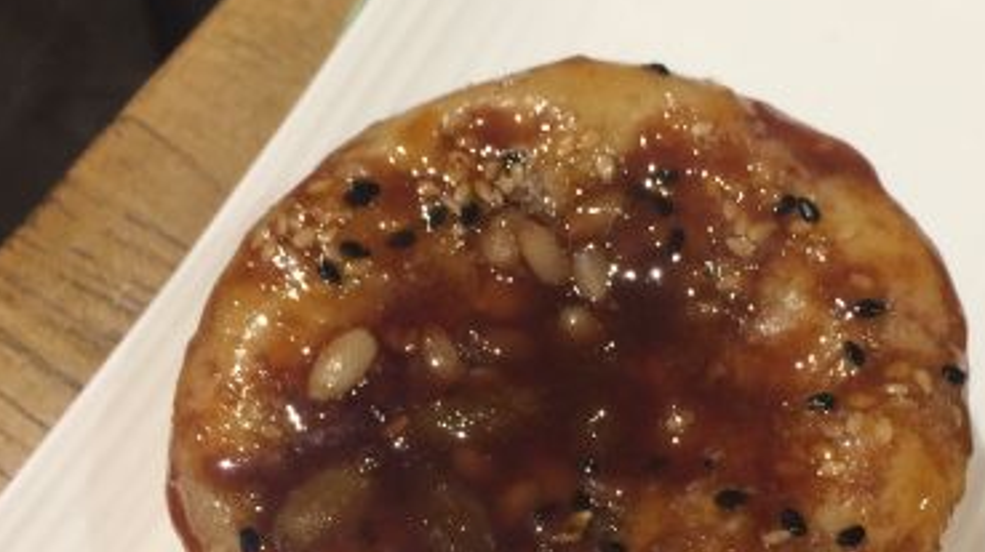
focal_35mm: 60
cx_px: 637
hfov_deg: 34.7
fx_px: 1566
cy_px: 379
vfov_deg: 19.9
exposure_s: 1/33
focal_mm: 4.15
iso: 160
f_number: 2.2
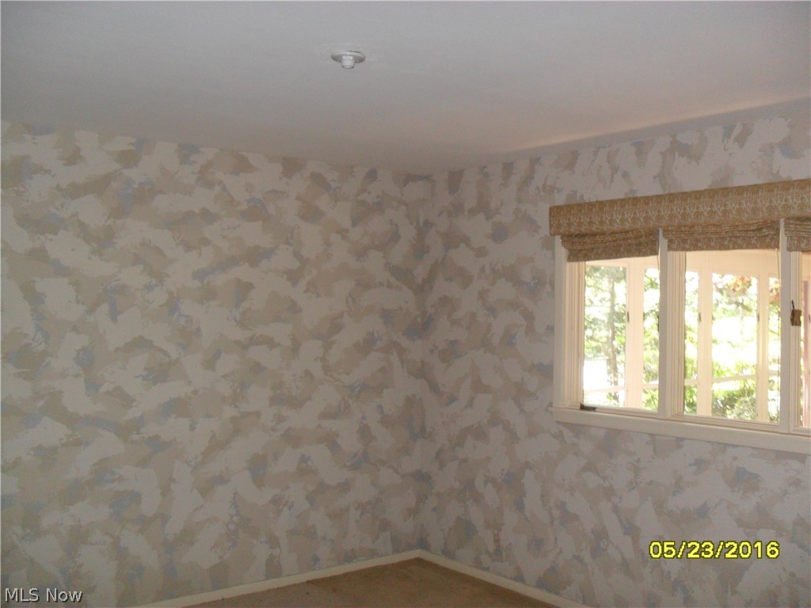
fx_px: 820
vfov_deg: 40.7
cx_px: 406
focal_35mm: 35
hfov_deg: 52.6
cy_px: 304
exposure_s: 1/45
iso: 240
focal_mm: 6.3
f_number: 3
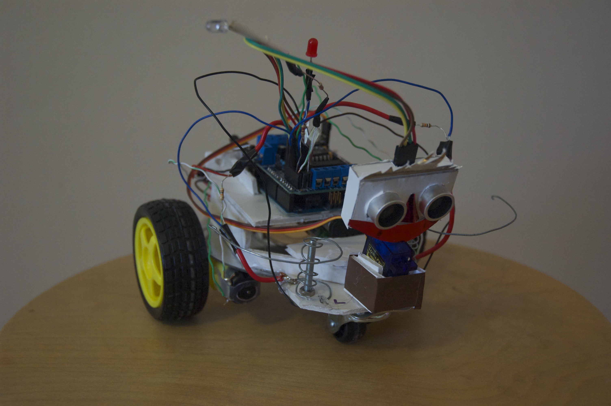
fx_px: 789
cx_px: 306
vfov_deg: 28.9
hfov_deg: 42.4
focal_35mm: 46
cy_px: 203
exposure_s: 1/40
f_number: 4
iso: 1000
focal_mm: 31
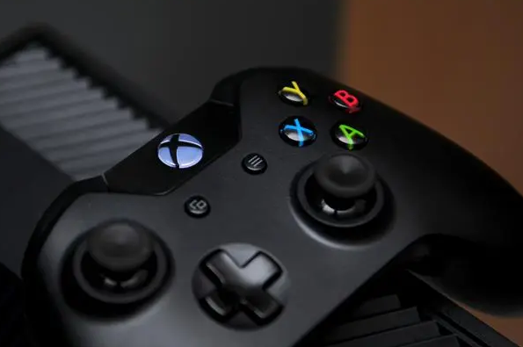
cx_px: 270
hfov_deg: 22.3
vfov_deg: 14.9
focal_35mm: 92
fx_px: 1328
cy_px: 183
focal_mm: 55
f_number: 2.8
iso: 200
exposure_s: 1/160
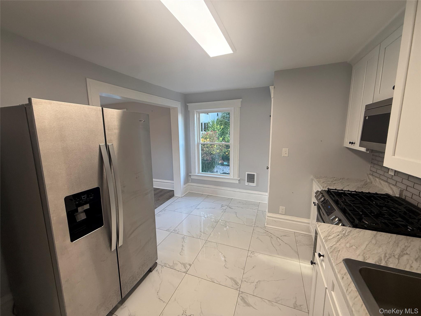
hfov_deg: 102.1
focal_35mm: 14
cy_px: 158
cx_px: 210
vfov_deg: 85.7
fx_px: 170
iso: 125
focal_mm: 2.22
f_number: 2.2
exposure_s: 1/120
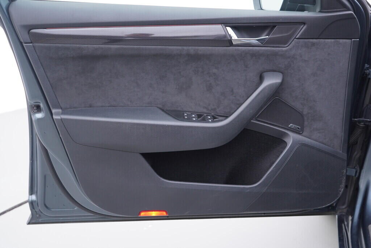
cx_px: 186
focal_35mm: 36
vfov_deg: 36.9
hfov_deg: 53.1
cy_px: 124
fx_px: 371
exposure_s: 1/40
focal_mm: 24
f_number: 2.8
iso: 160
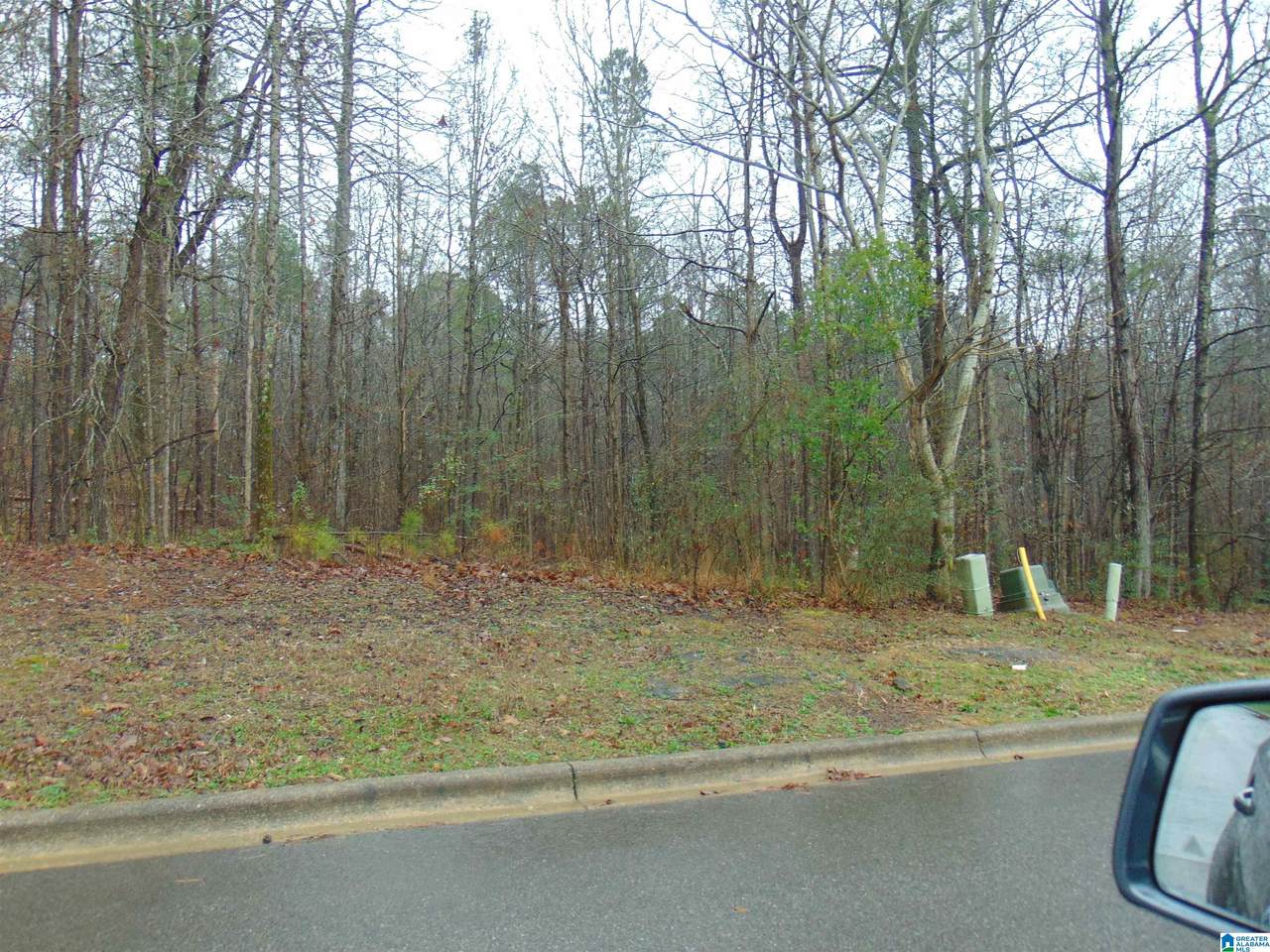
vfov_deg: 54.9
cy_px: 476
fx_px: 917
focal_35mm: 25
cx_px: 635
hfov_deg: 69.4
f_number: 3
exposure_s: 1/60
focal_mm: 4.5
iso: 80
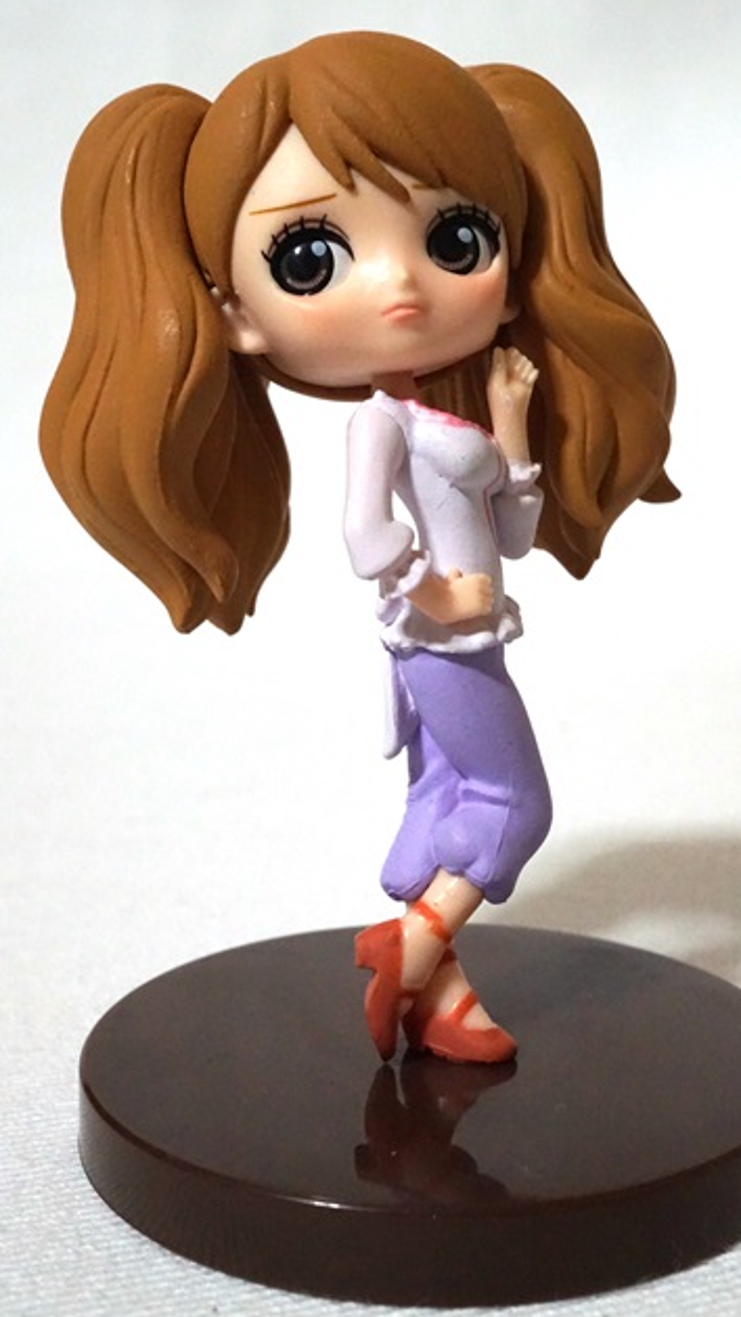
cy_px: 651
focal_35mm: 48
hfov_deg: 24.9
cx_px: 413
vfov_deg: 42.9
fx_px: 1676
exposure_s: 1/15
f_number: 18
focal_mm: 30
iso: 3200
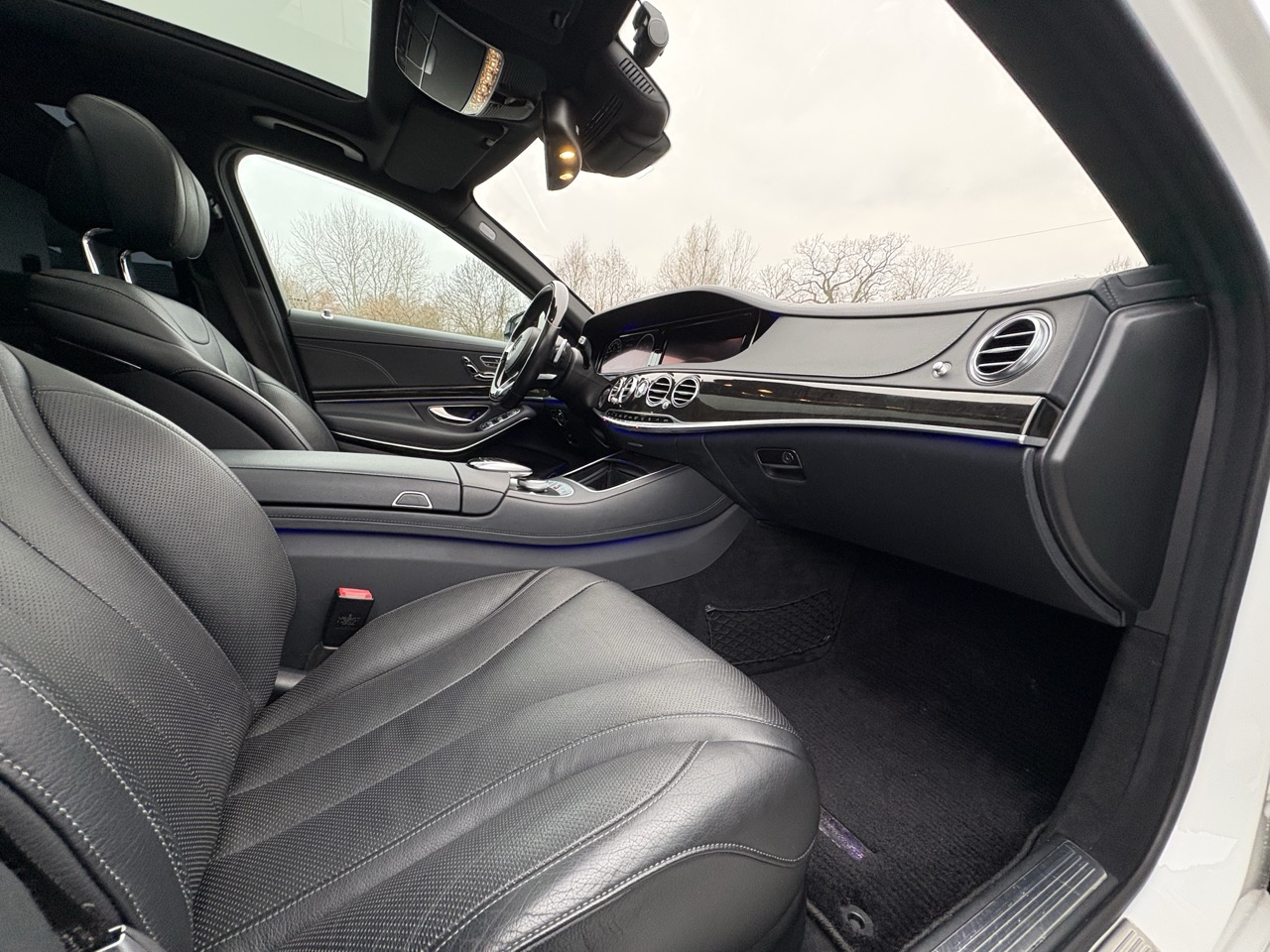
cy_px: 476
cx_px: 635
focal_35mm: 14
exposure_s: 1/60
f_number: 2.2
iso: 250
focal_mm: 2.22
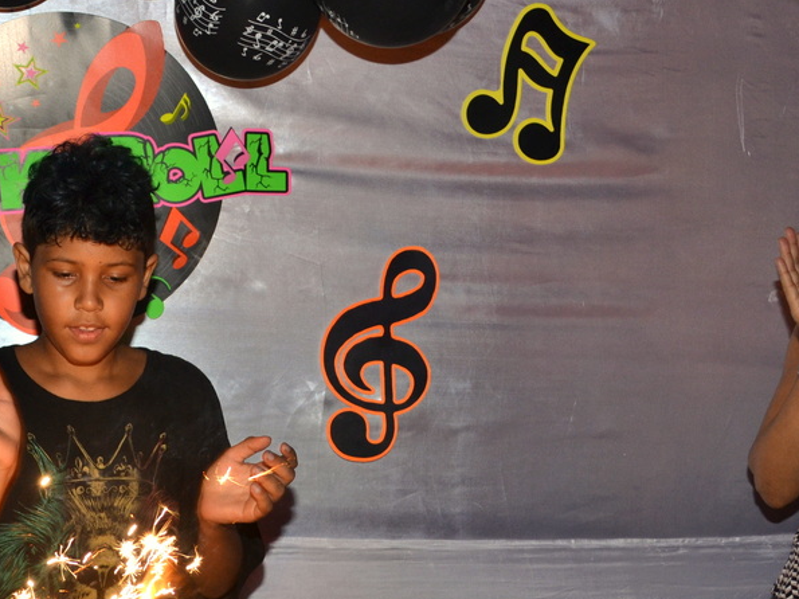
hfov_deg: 29.7
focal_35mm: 64
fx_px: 1477
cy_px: 458
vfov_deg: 22.7
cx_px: 176
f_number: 5
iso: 400
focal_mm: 22
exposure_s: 1/100
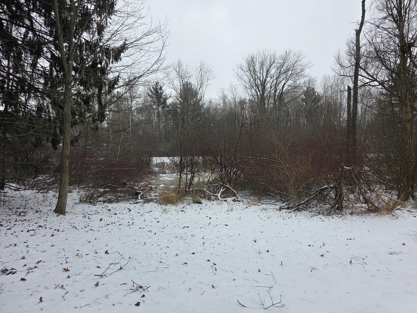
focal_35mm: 23
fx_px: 277
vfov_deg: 58.9
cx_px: 208
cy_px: 156
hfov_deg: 73.9
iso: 40
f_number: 1.7
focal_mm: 6.3
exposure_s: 1/359
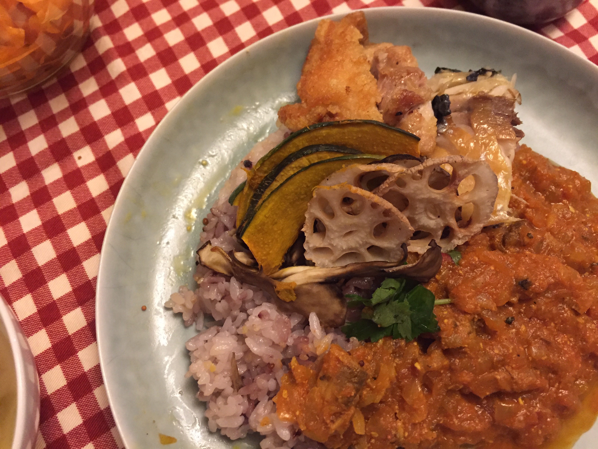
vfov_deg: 48.2
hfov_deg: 61.7
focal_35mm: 29
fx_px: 501
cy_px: 224
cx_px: 299
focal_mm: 4.15
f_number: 2.2
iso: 250
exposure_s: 1/15
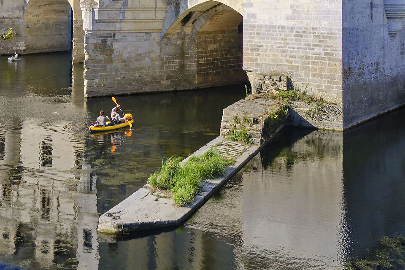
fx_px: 675
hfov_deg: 32.4
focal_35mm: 60
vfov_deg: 21.3
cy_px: -37
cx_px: 77
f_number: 5
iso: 160
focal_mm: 16
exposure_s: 1/850
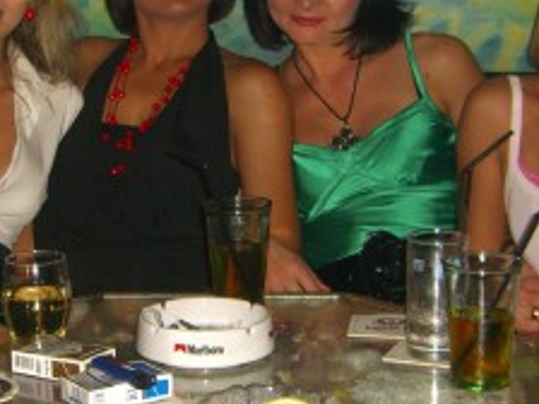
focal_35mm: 102
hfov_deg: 19.2
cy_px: 190
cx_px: 173
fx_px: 1588
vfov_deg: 14.5
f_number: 2.8
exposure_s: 1/60
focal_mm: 7.9
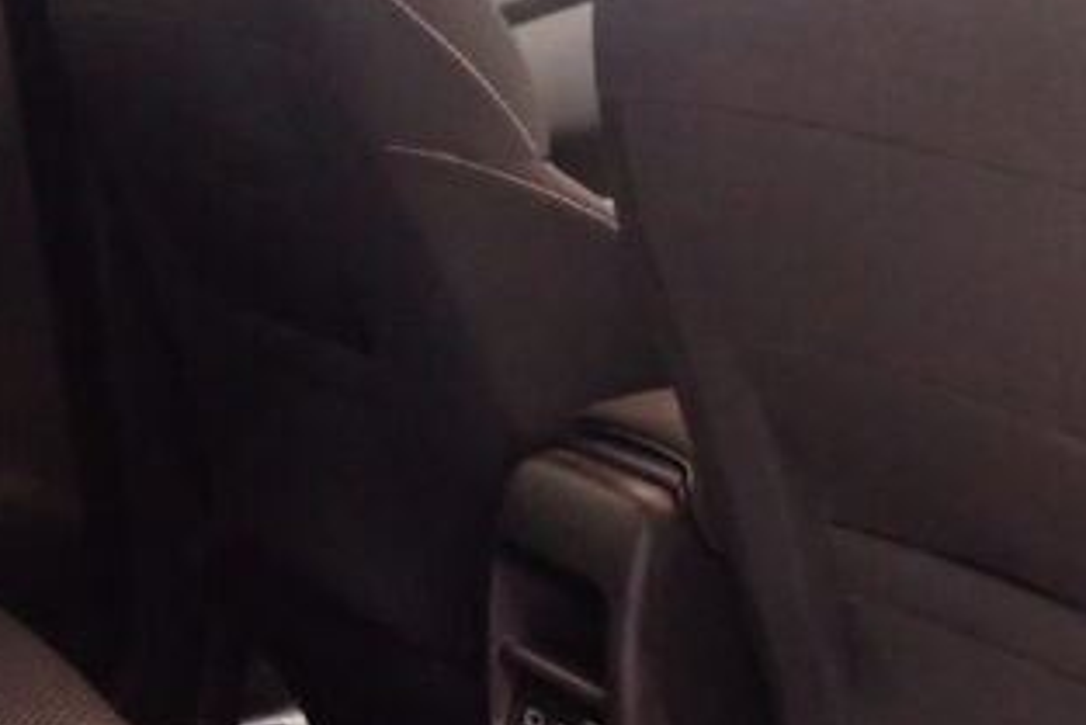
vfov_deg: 15.8
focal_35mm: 85
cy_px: 742
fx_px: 2565
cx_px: 475
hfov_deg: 23.9
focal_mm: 4.5
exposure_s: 1/13
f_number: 2
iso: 800
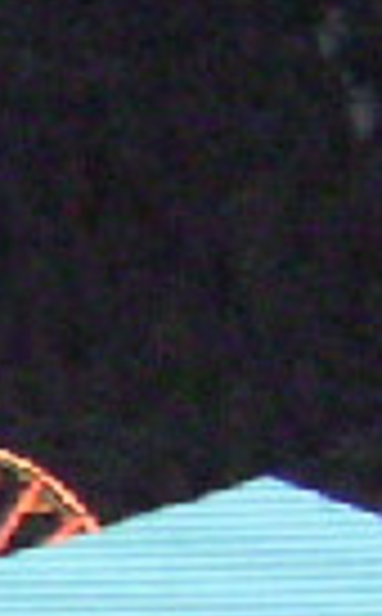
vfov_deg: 7.2
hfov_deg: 4.2
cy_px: 899
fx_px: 4789
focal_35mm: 286
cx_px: -1299
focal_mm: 5.6
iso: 200
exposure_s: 1/30
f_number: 2.8
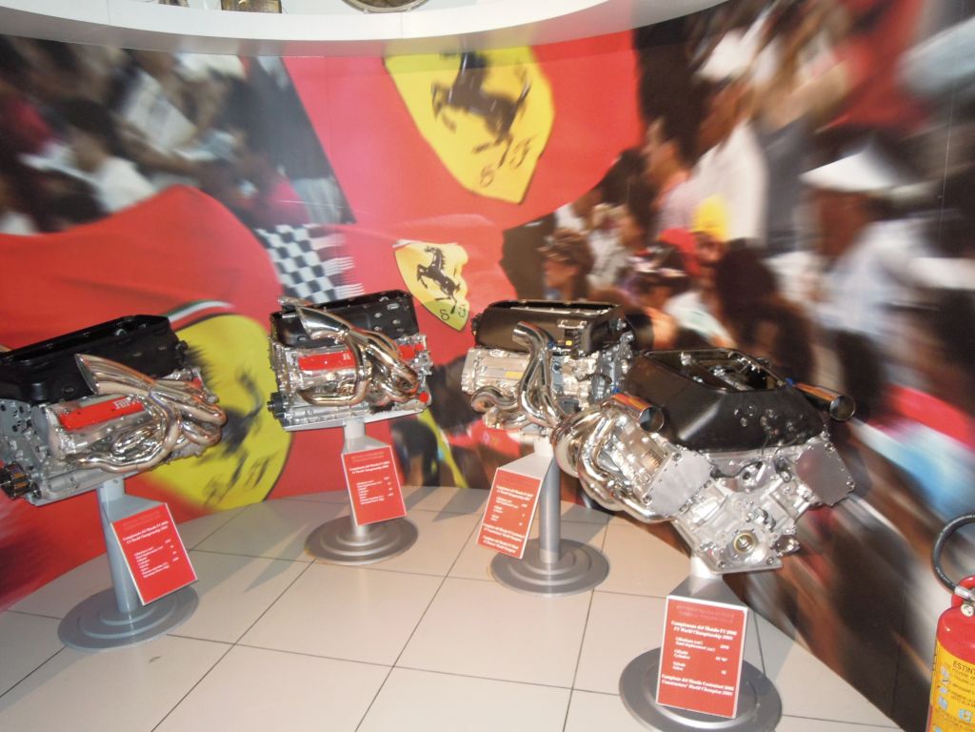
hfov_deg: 63.4
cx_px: 488
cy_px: 366
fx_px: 789
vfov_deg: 49.7
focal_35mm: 28
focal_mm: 5
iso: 400
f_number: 2.8
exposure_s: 1/30
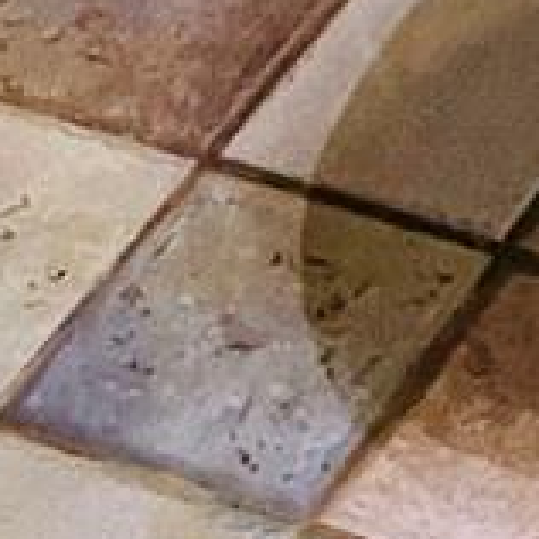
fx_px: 3928
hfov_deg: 7.2
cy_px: -1269
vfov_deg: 6.8
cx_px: 1494
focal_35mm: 223
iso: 250
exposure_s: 1/60
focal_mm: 5.7
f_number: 1.5
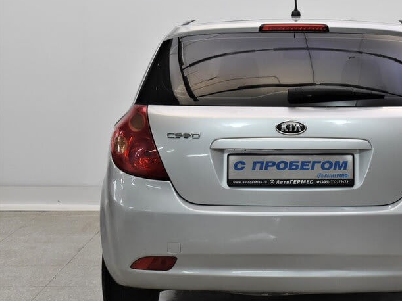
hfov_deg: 22.8
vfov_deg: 17.4
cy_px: 145
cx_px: 295
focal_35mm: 85
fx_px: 987
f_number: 8
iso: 800
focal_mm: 40
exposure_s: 1/60
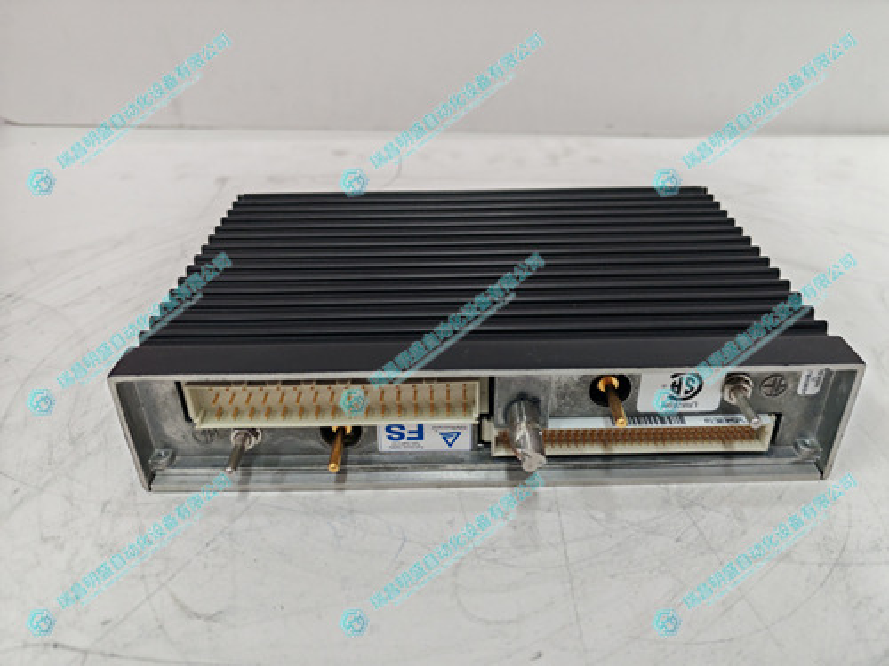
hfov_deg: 65.3
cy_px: 333
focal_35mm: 27
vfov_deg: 51.4
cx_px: 444
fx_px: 693
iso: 200
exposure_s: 1/100
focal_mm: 5.52
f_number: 1.95
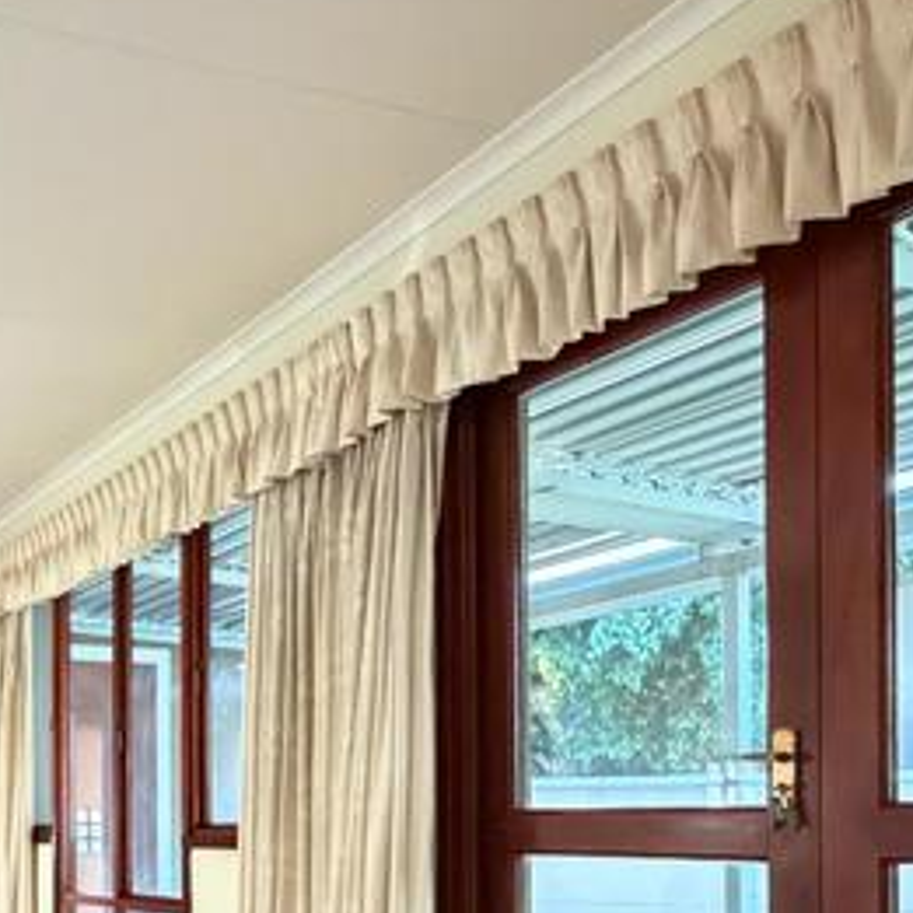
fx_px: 1134
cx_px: -80
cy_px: 829
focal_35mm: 38
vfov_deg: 40.4
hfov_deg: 37.2
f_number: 2.2
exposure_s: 1/50
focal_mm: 2.22
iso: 1250
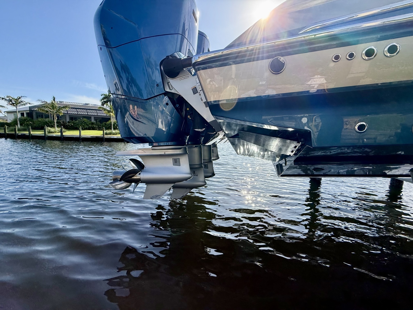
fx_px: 167
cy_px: 155
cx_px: 206
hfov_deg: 102.1
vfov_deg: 85.7
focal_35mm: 14
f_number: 2.2
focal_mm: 2.22
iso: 64
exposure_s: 1/1497
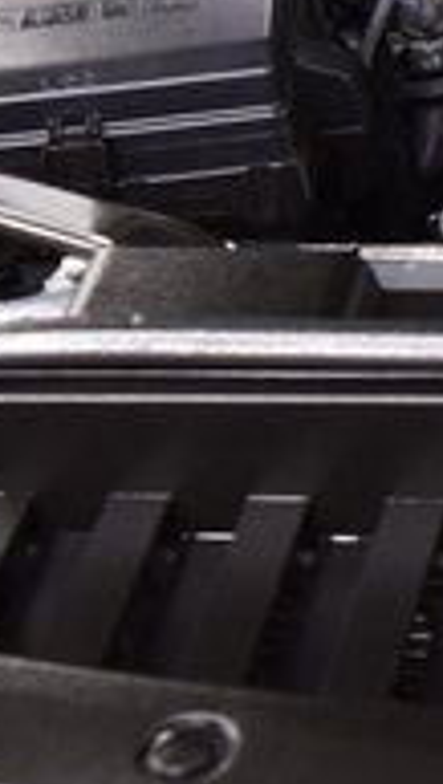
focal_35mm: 125
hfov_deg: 8.5
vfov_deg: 16.8
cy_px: -6
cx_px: 1207
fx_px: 2602
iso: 1600
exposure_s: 1/15
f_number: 4.5
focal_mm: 24
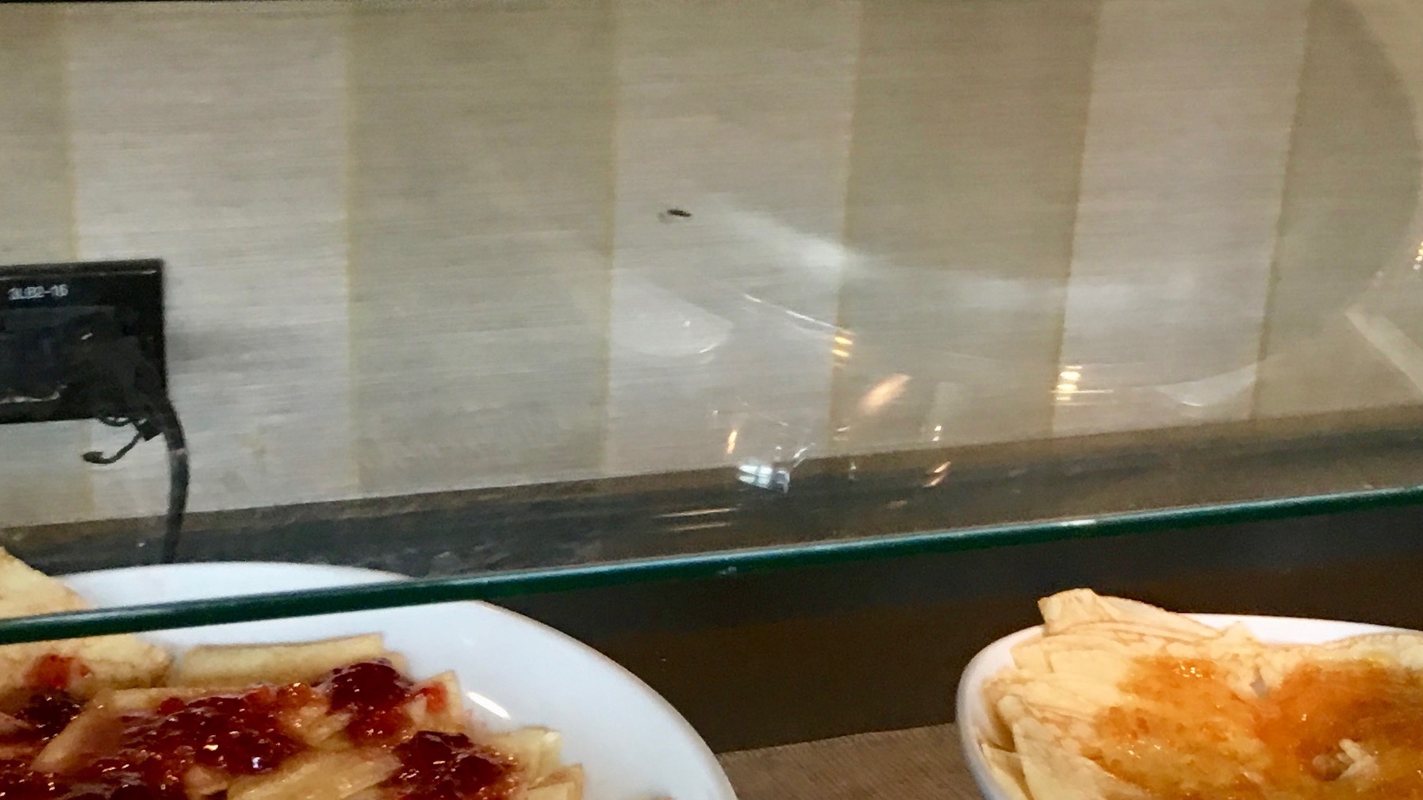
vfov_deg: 16.2
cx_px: 621
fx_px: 2679
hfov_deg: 29.7
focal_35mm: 71
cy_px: 986
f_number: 2.2
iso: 64
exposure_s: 1/15
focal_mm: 4.15
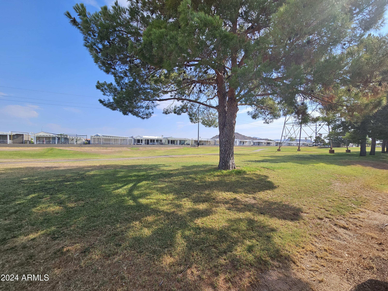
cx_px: 194
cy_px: 146
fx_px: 146
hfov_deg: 106.2
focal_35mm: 13
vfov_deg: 89.9
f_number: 2.2
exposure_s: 1/1814
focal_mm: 2.2
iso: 50
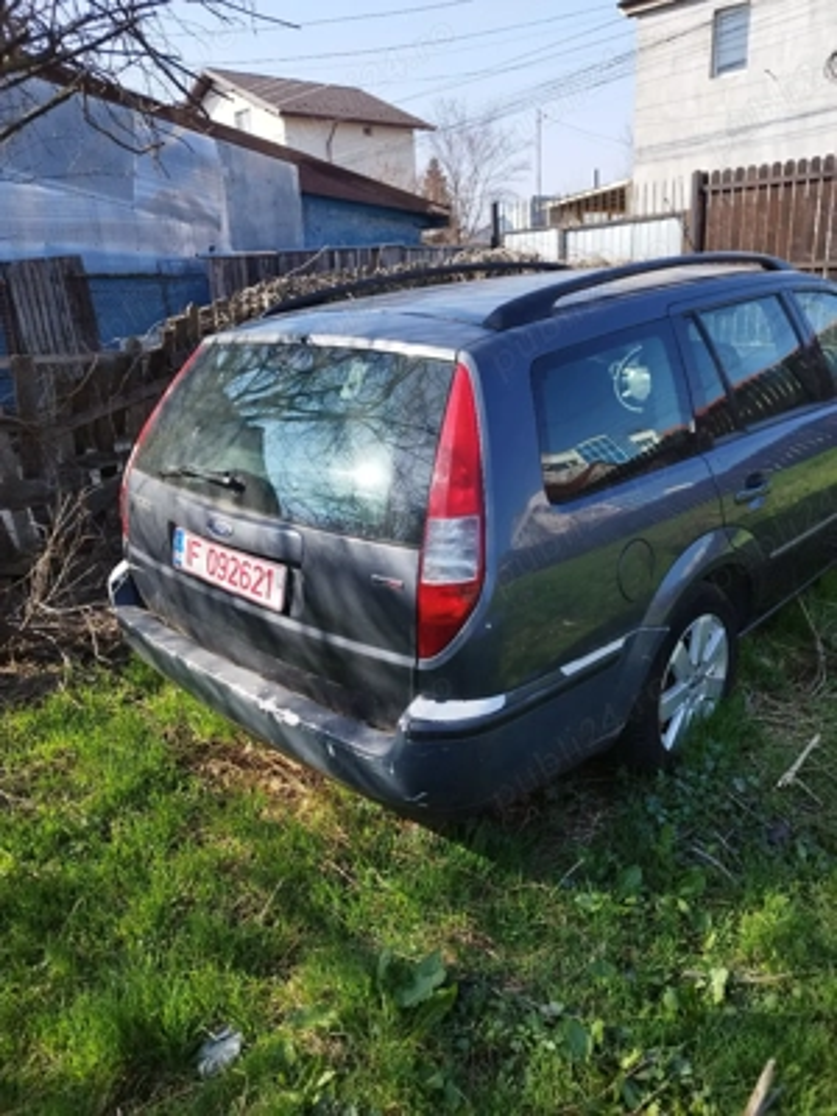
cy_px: 558
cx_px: 418
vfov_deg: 71.6
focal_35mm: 24
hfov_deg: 56.8
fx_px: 774
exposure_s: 1/476
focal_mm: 5.89
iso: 50
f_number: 1.89
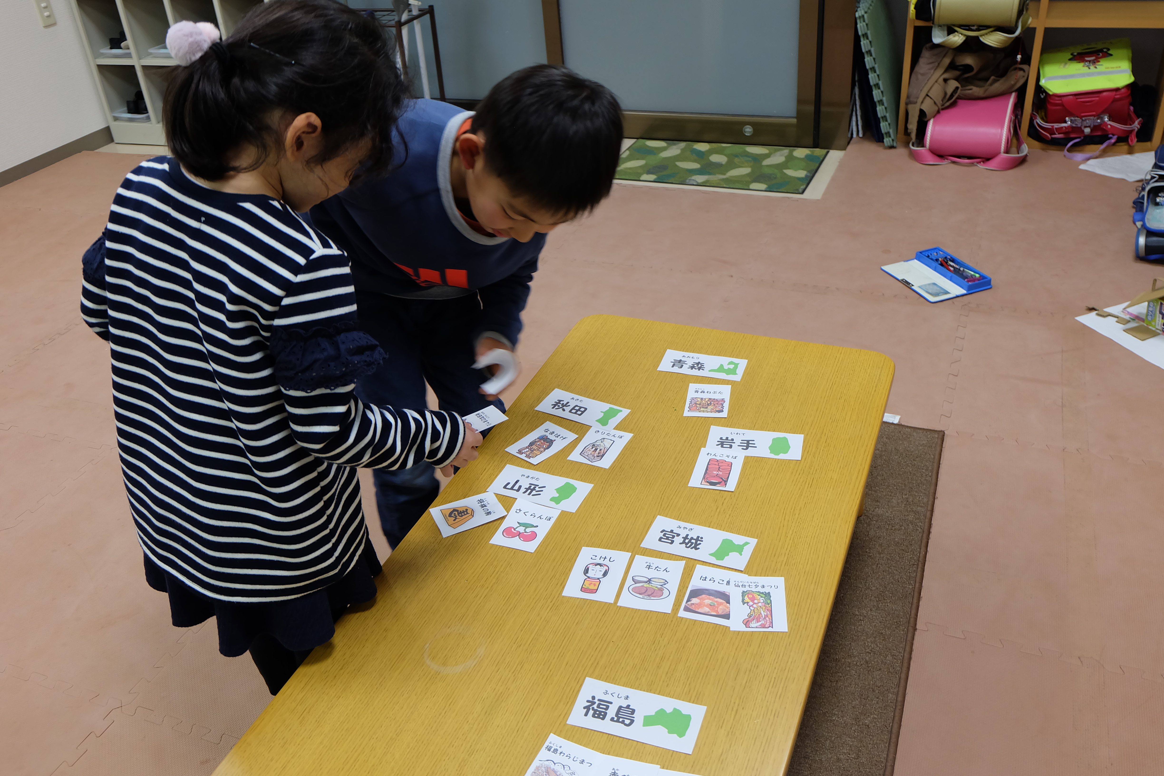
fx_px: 1035
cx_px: 582
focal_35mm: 32
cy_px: 388
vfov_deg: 41.1
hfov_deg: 58.7
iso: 500
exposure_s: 1/60
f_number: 4
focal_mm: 21.1
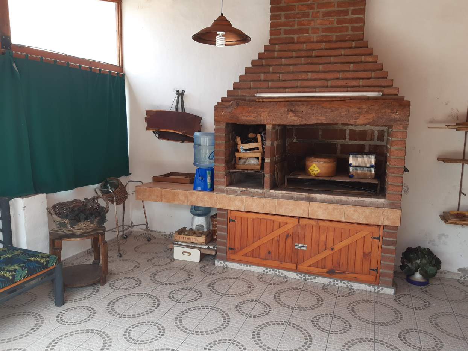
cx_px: 234
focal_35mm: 26
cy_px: 176
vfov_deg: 53.1
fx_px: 352
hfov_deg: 67.3
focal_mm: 3.92
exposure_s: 1/130
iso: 100
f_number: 1.7
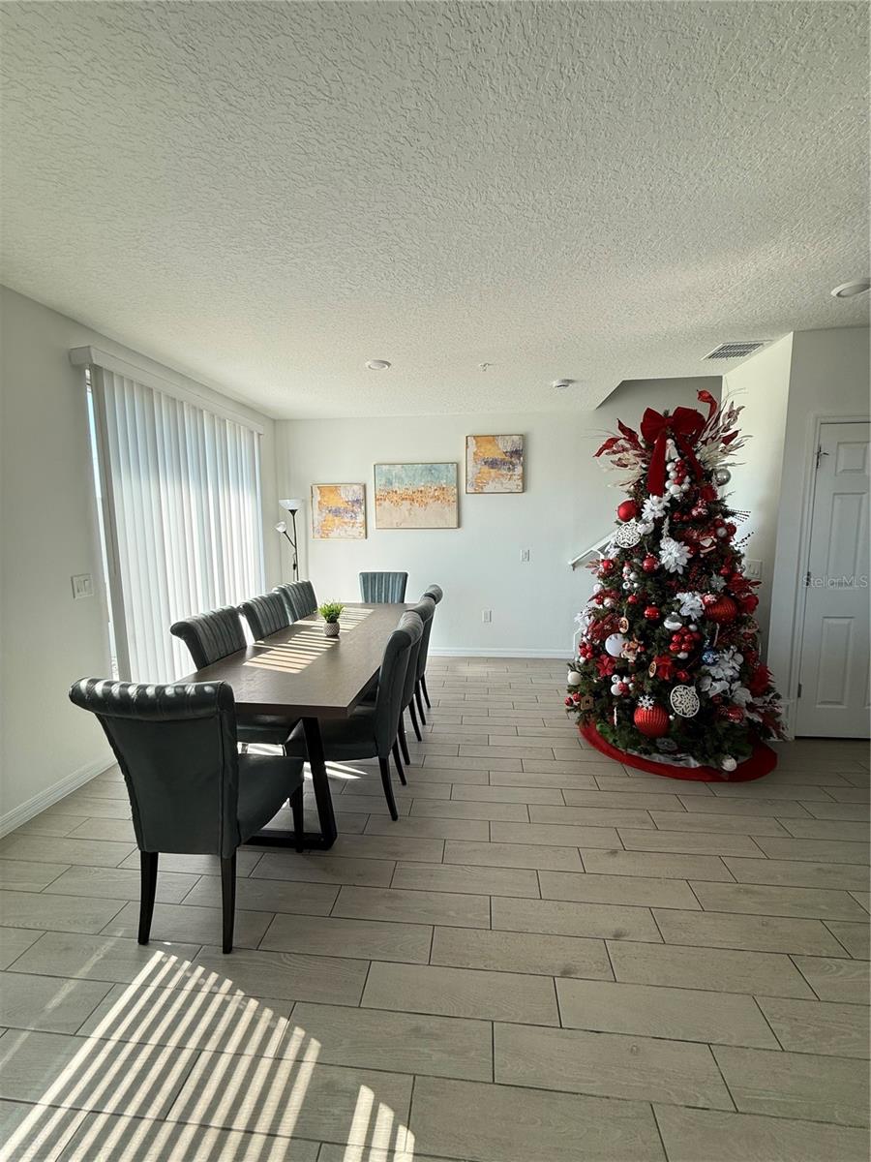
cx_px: 436
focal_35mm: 14
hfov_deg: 85.7
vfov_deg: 102.1
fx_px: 470
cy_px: 581
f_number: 2.2
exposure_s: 1/99
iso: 80
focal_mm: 2.22
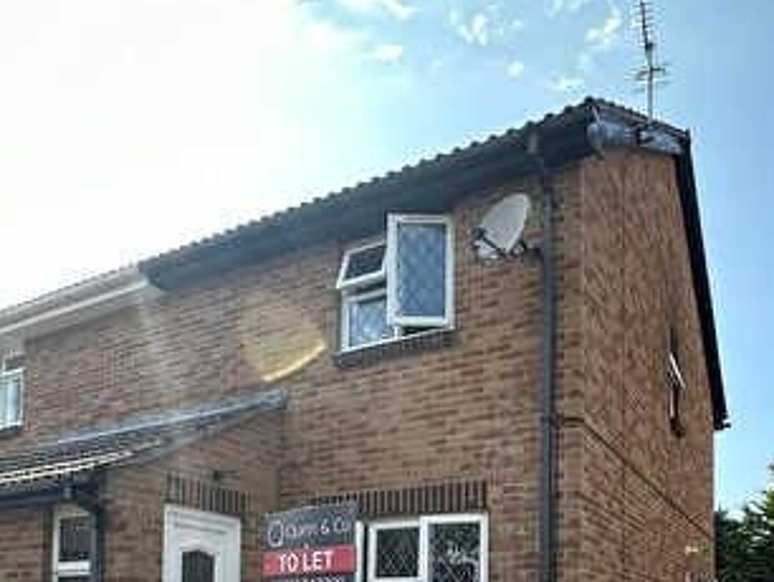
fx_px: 716
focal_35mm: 32
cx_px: 438
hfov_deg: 56.6
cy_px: 609
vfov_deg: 38.2
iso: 40
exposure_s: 1/428
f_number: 2.2
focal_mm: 2.22
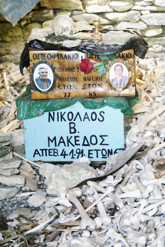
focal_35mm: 112
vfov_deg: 18.2
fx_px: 771
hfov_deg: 12.2
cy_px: 124
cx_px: 82
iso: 1600
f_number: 4.5
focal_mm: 75
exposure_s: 1/125
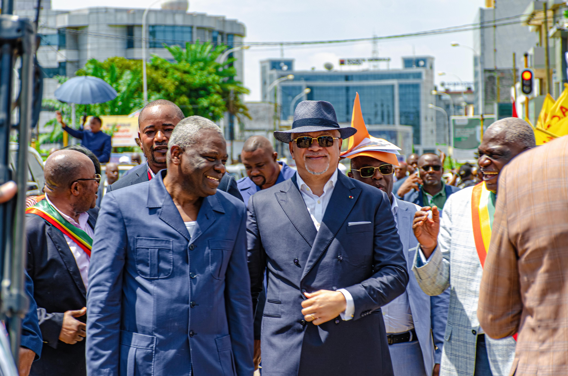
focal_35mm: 112
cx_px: 284
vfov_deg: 12.1
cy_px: 188
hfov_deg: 18.2
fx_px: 1771
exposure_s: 1/160
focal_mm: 75
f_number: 5
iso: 100
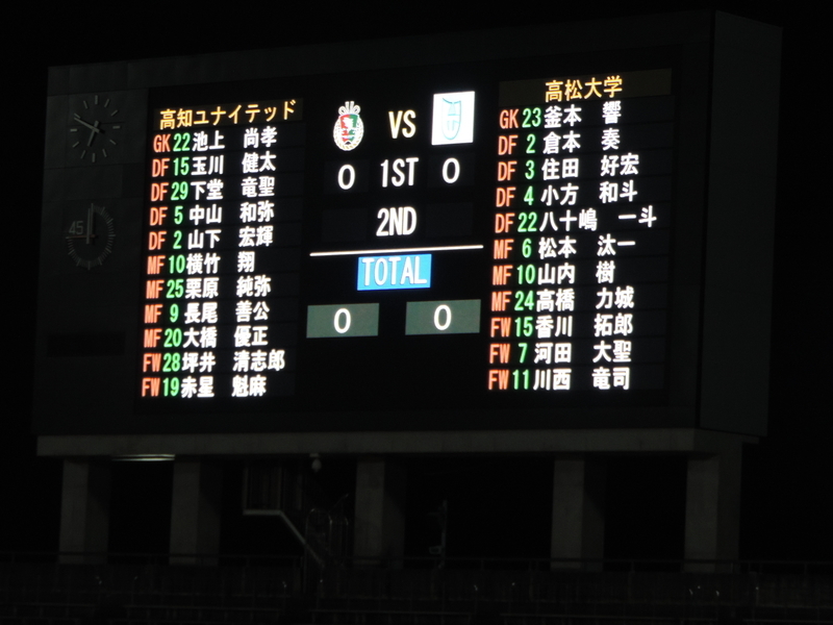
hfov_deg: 11.6
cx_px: 416
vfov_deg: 8.7
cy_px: 312
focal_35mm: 170
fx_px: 4091
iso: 400
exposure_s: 1/60
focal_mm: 30.3
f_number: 4.5
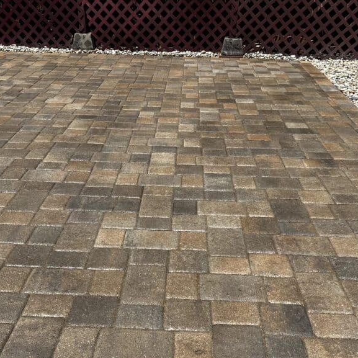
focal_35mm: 39
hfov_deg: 42.8
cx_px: 163
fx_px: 456
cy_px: 227
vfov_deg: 42.5
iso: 50
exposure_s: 1/4274
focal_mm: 5.7
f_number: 1.5
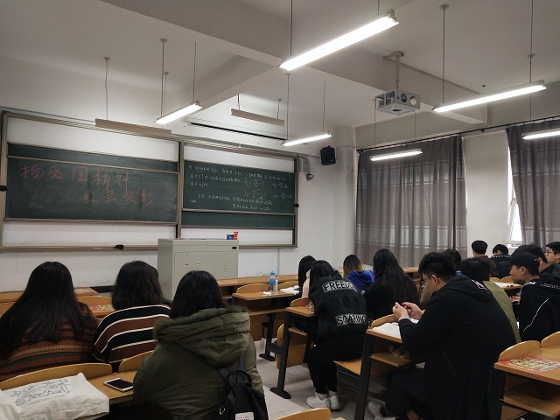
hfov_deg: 60.0
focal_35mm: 30
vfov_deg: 46.8
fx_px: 485
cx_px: 280
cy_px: 210
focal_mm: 3.95
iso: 182
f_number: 1.8
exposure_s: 1/50
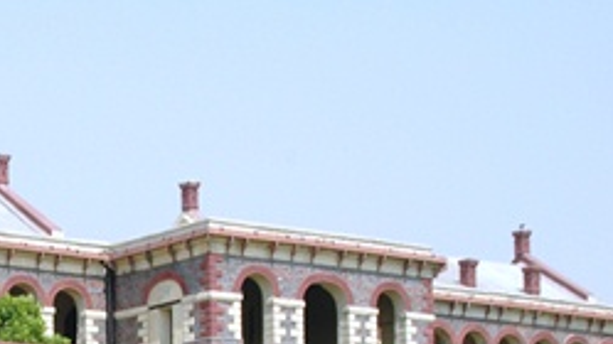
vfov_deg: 8.4
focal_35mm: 141
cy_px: 516
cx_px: -42
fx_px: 2297
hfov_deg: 14.9
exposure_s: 1/320
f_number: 9
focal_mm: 35
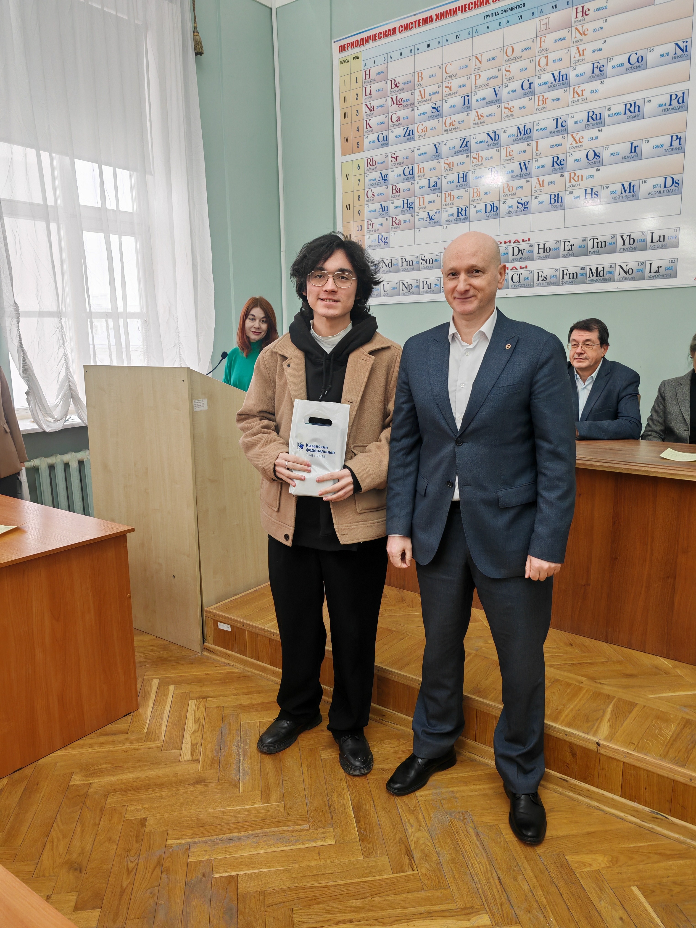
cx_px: 348
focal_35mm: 27
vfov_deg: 65.3
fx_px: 724
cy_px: 464
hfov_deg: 51.4
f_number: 1.9
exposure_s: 1/50
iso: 400
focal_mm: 6.12
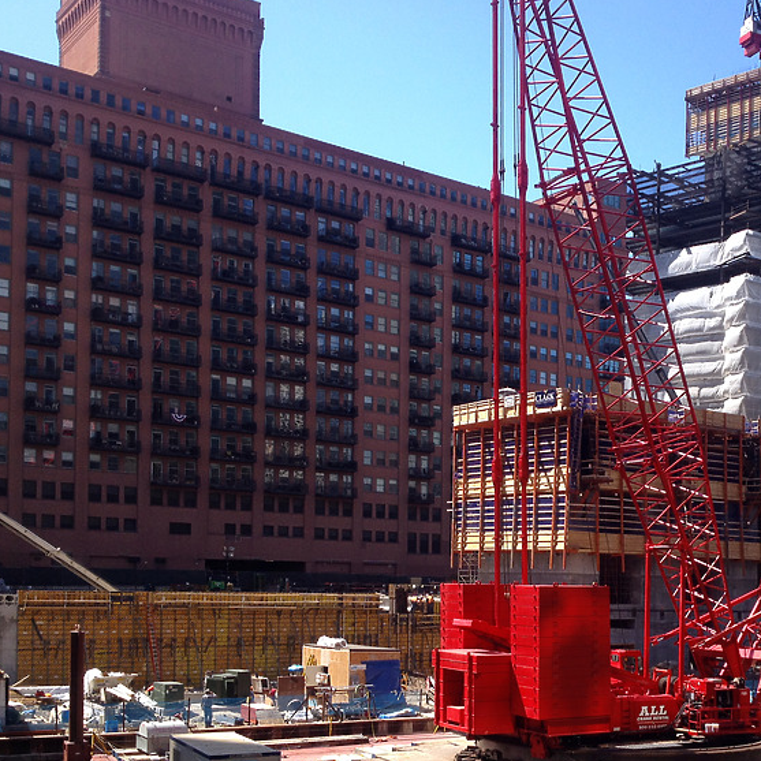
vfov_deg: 33.9
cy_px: 453
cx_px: 577
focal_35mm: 50
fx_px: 1244
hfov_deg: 33.3
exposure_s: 1/778
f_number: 2.4
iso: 50
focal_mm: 4.28
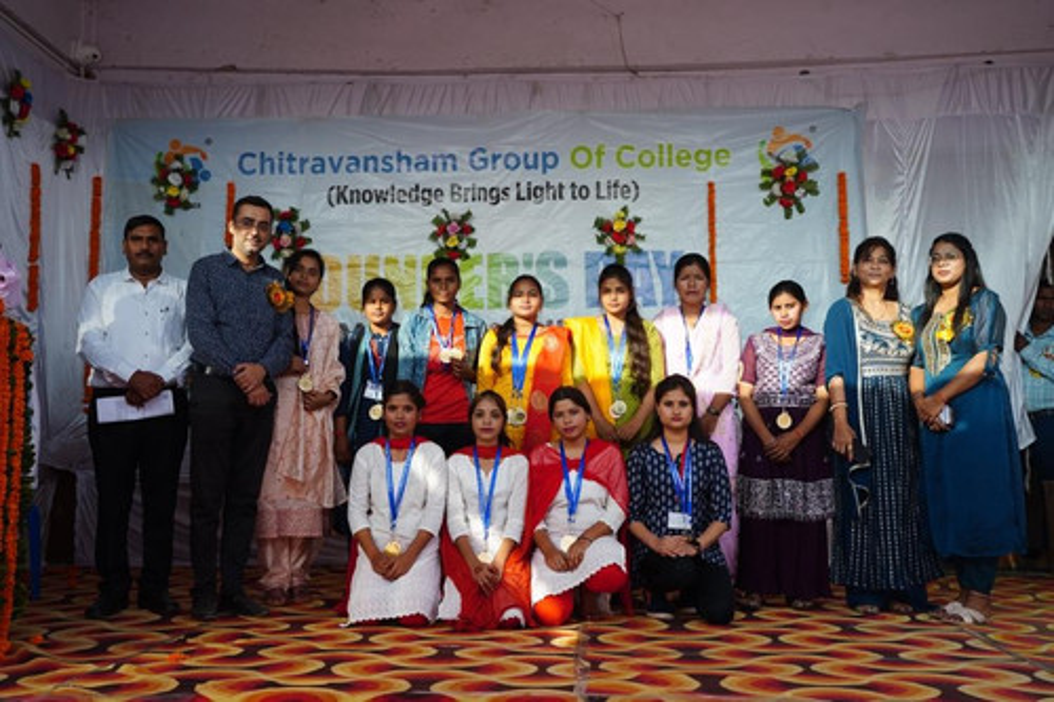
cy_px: 351
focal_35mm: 38
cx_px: 527
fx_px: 1112
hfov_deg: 50.7
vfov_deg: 35.0
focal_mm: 38
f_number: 6.3
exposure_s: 1/160
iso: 320
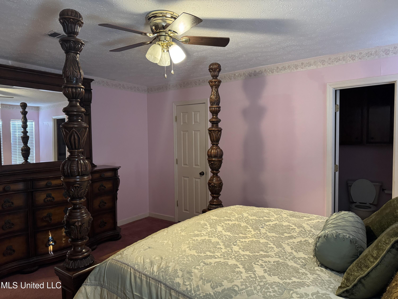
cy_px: 150
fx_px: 276
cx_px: 199
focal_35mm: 24
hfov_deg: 71.6
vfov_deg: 56.8
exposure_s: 1/40
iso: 640
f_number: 1.78
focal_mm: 6.76
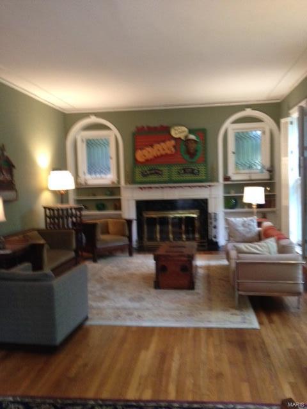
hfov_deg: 40.7
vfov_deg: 52.6
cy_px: 204
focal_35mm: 35
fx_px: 414
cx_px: 154
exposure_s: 1/15
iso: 320
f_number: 2.4
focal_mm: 4.28
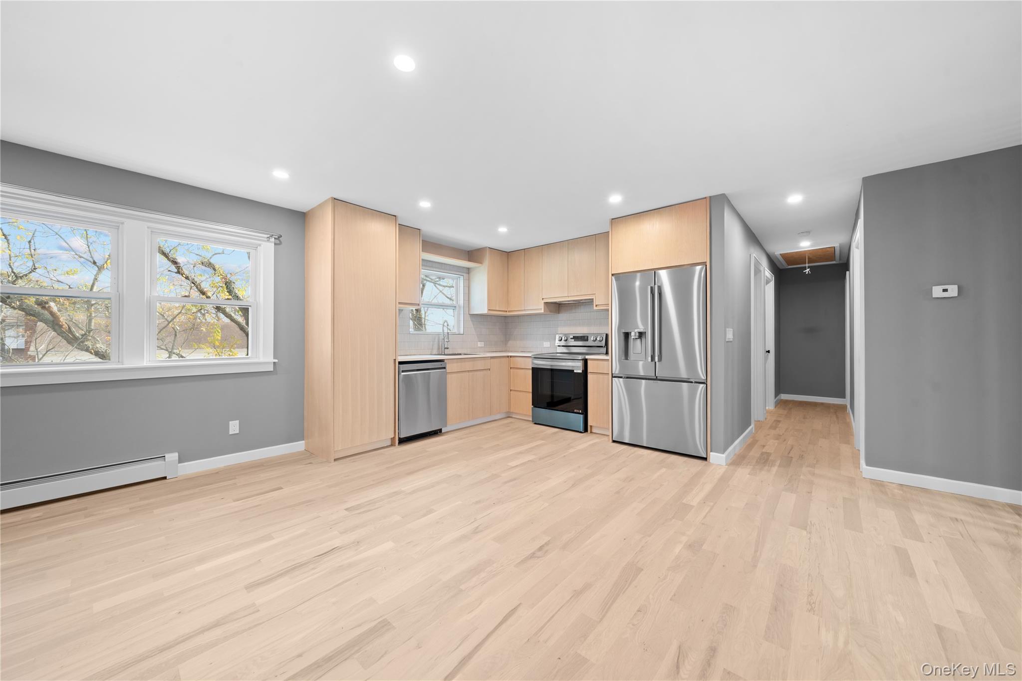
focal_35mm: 13
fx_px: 369
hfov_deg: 108.3
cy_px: 340
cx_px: 511
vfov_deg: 85.4
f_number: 8
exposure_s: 1/2
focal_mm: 13
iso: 250
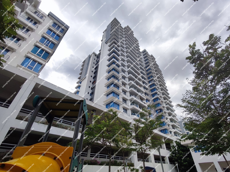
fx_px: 106
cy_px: 86
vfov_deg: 78.1
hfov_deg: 94.5
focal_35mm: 16
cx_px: 115
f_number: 2.2
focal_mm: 1.65
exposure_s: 1/1340
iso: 50
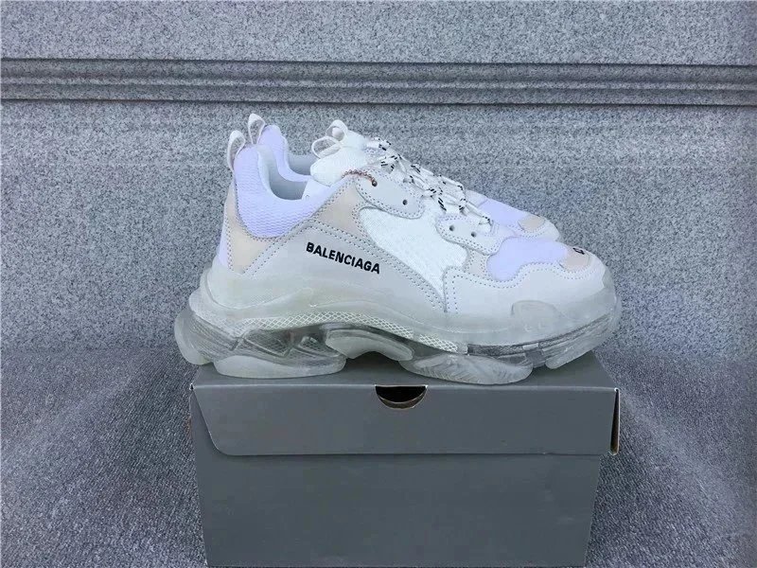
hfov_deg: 58.4
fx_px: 678
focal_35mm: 31
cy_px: 284
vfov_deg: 45.4
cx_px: 378
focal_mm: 3.3
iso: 25
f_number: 2.4
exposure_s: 1/485
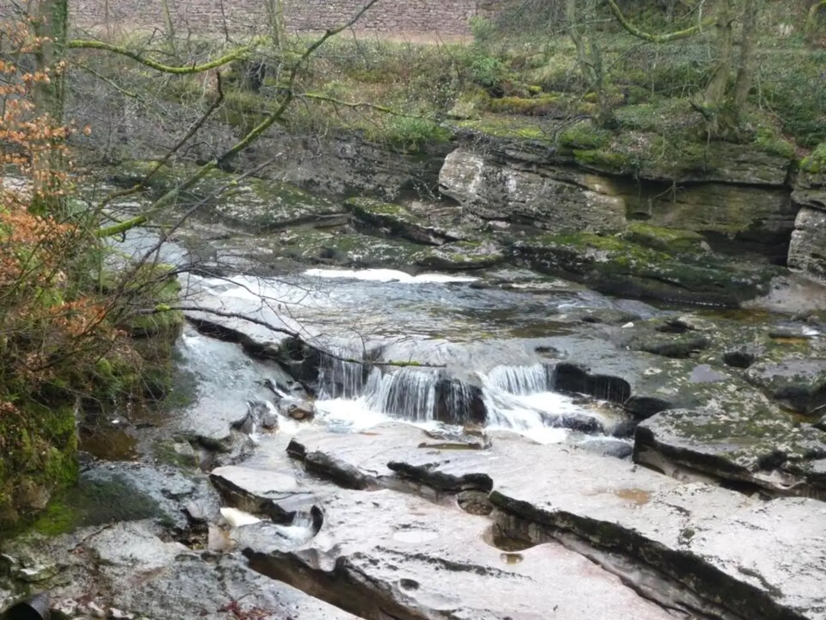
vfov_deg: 21.9
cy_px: 310
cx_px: 413
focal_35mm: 67
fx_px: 1599
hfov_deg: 29.0
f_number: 4.5
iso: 200
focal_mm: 11.3
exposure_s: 1/40
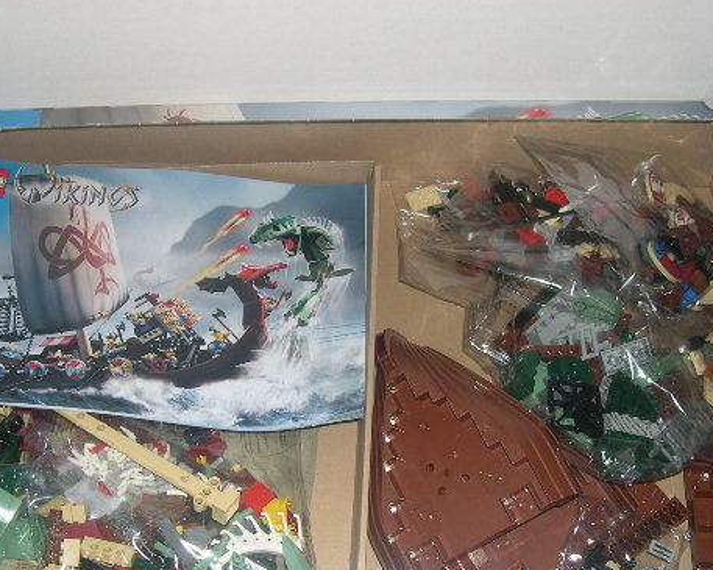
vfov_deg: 29.0
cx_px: 306
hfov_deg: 36.0
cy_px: 359
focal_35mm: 52
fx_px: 1097
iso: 100
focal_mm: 8
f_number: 2.8
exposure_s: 1/60
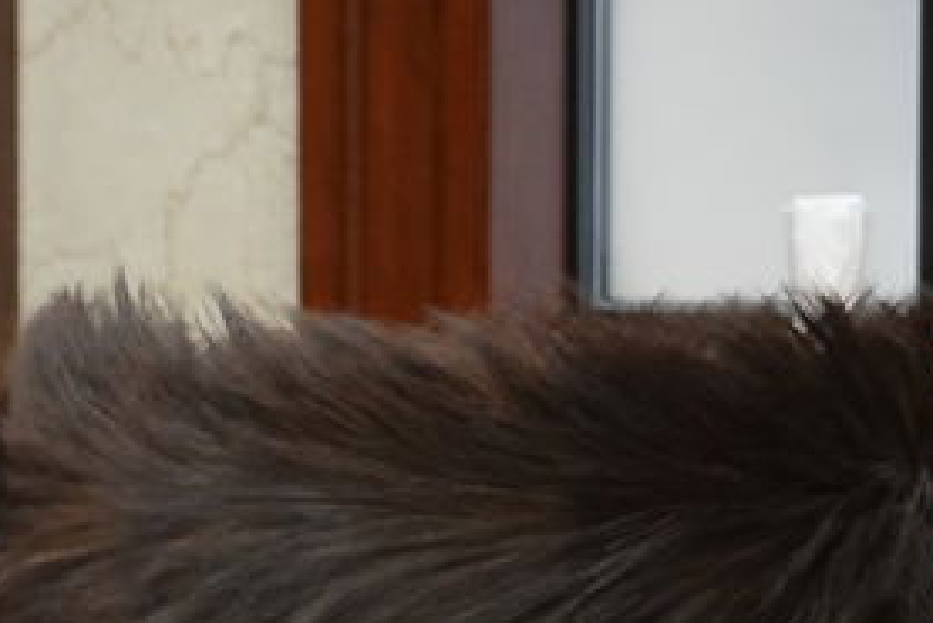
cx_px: -101
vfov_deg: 4.9
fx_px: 7182
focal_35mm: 277
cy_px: 1147
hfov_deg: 7.4
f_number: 4
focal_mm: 27.44
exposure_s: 1/80
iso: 800
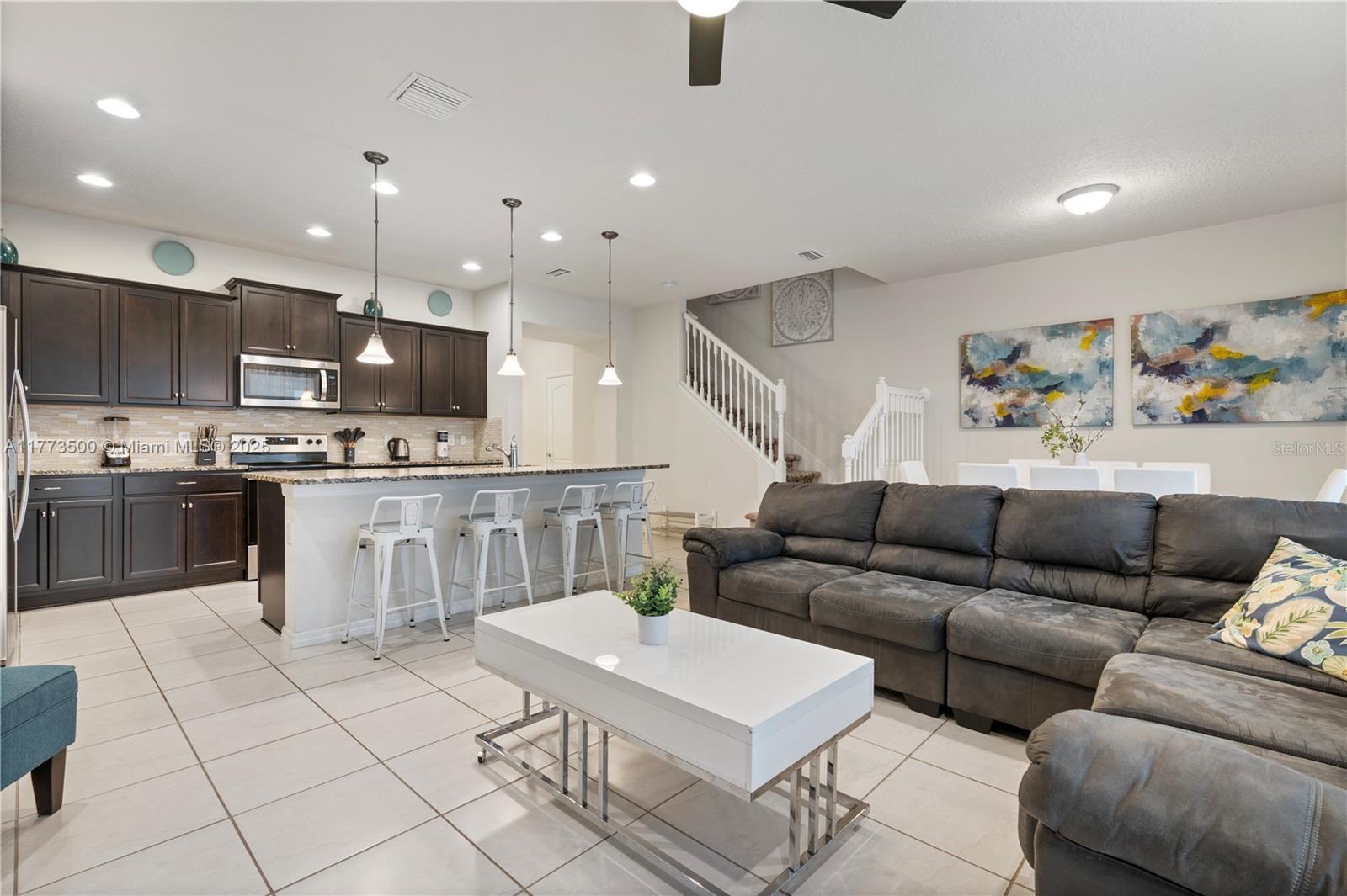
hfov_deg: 96.8
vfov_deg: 73.7
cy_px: 448
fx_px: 598
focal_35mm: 16
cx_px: 674
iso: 500
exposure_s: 1/60
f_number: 8
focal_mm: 16
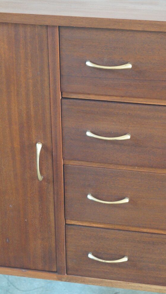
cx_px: 97
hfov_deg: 14.1
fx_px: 673
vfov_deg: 24.7
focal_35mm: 86
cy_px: 147
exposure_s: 1/40
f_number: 6.3
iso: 3200
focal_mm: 55
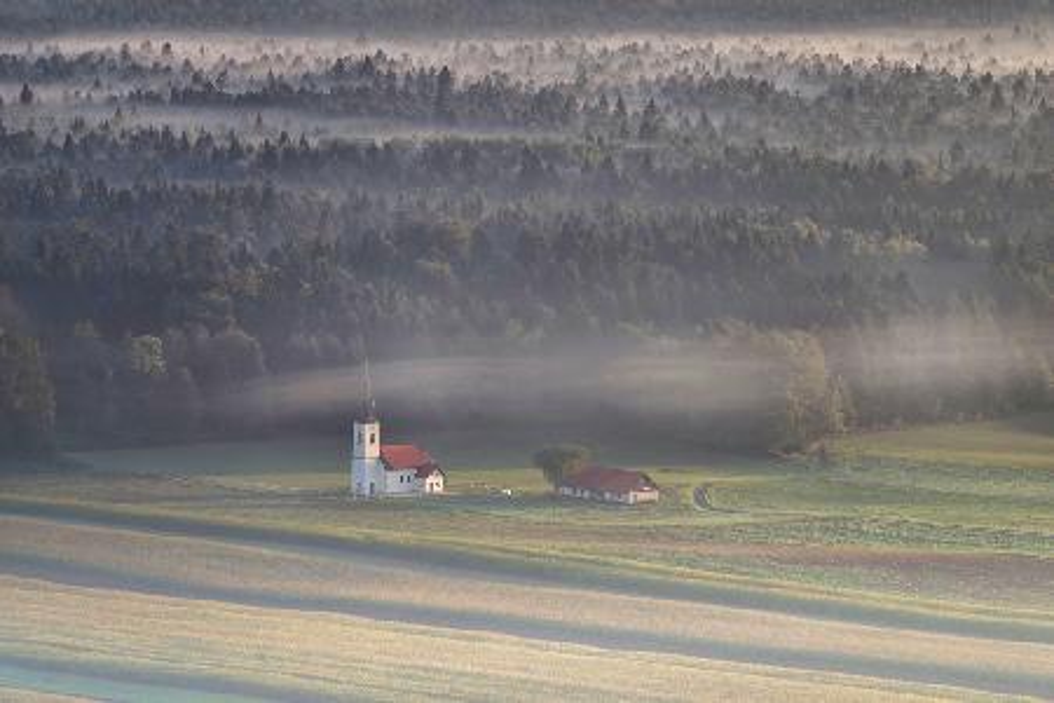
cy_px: 352
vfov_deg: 4.6
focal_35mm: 300
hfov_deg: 6.9
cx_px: 527
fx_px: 8783
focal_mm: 300
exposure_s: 1/400
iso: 200
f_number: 4.5
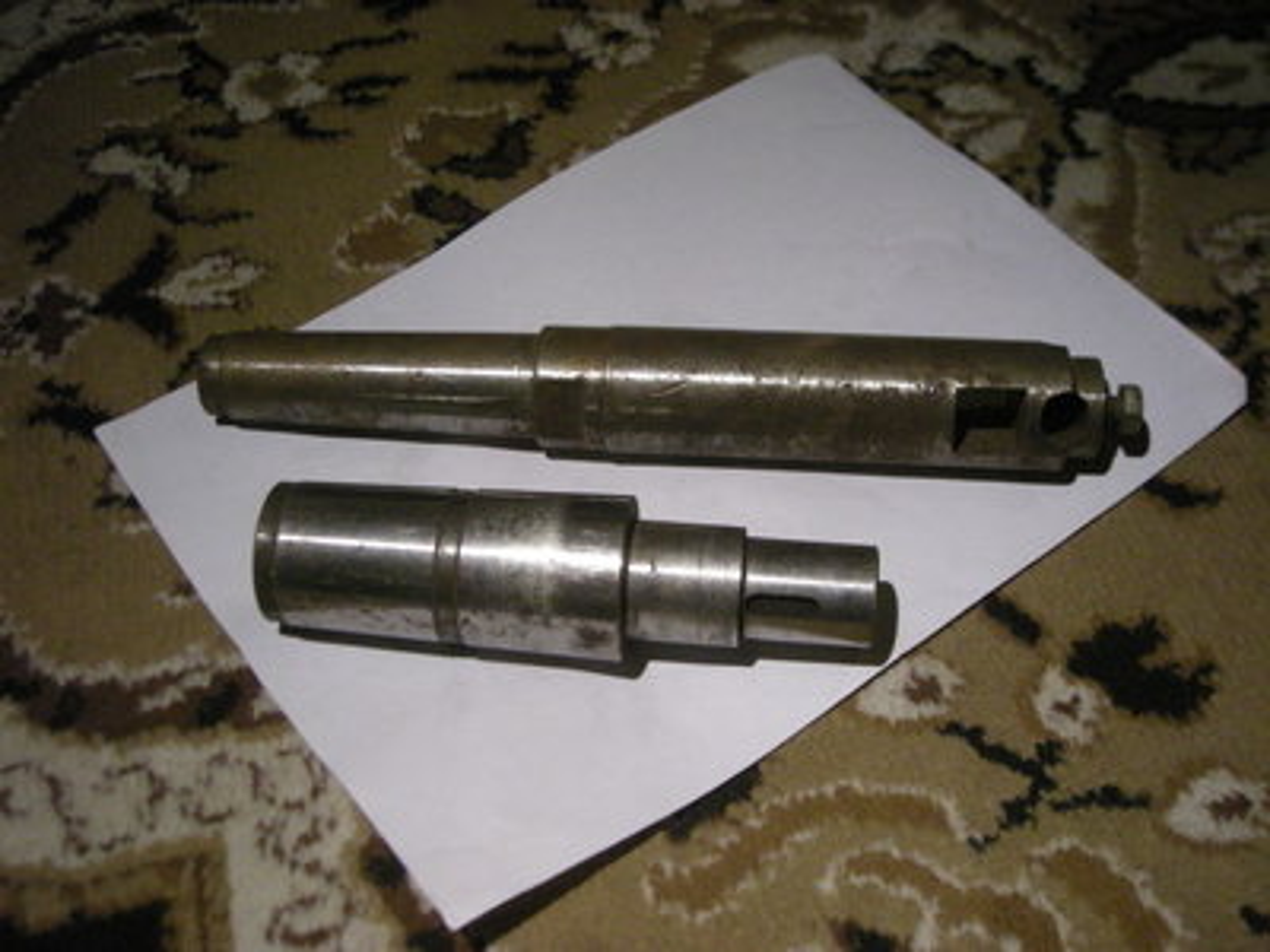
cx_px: 635
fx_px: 1614
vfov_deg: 32.9
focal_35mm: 44
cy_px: 476
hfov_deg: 42.9
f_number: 3.1
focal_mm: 7.1
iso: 384
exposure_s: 1/63.6
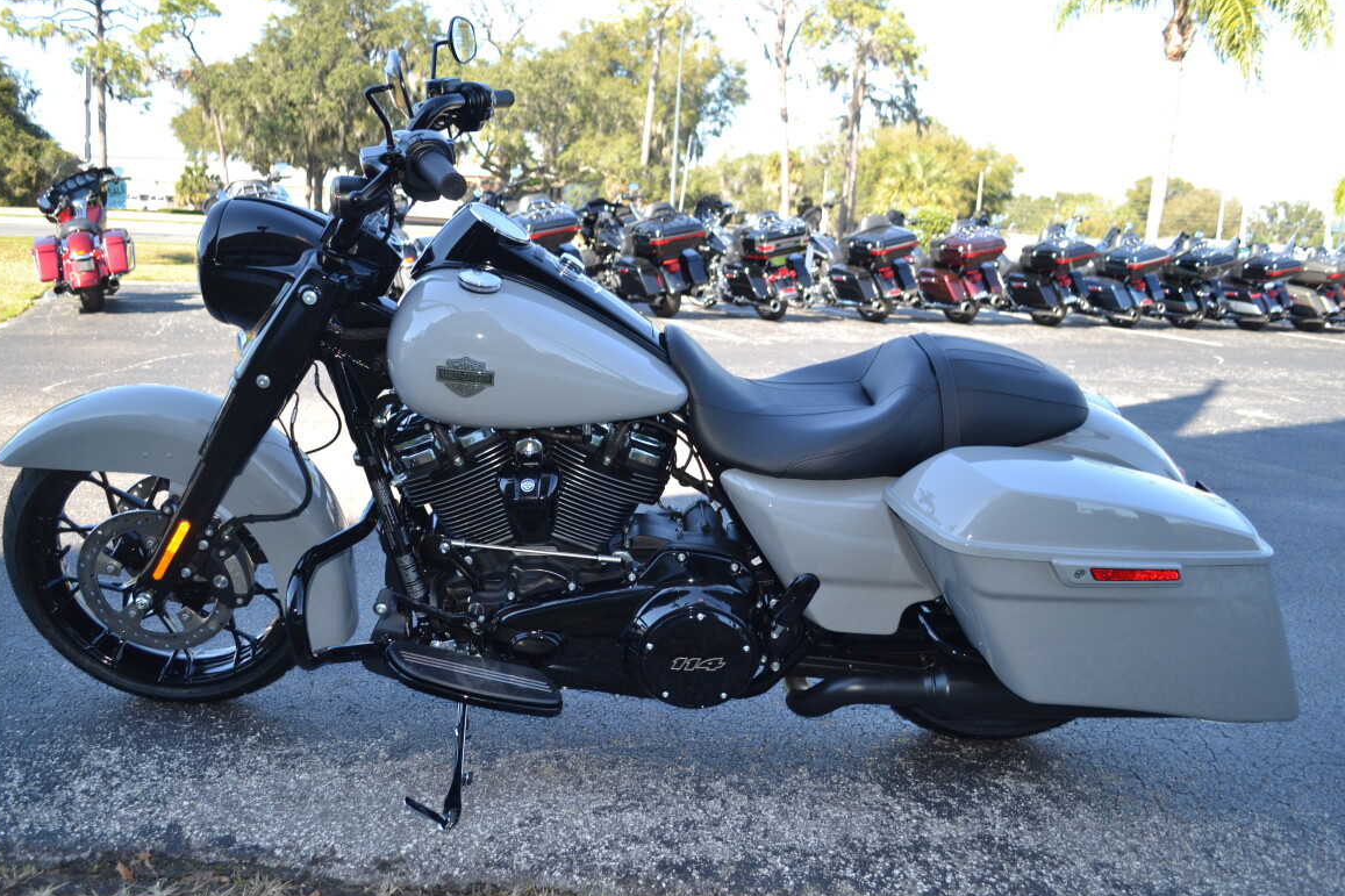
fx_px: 1046
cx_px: 666
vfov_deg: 46.4
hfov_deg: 65.5
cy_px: 442
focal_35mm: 28
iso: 100
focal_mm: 18
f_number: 4
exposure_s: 1/160
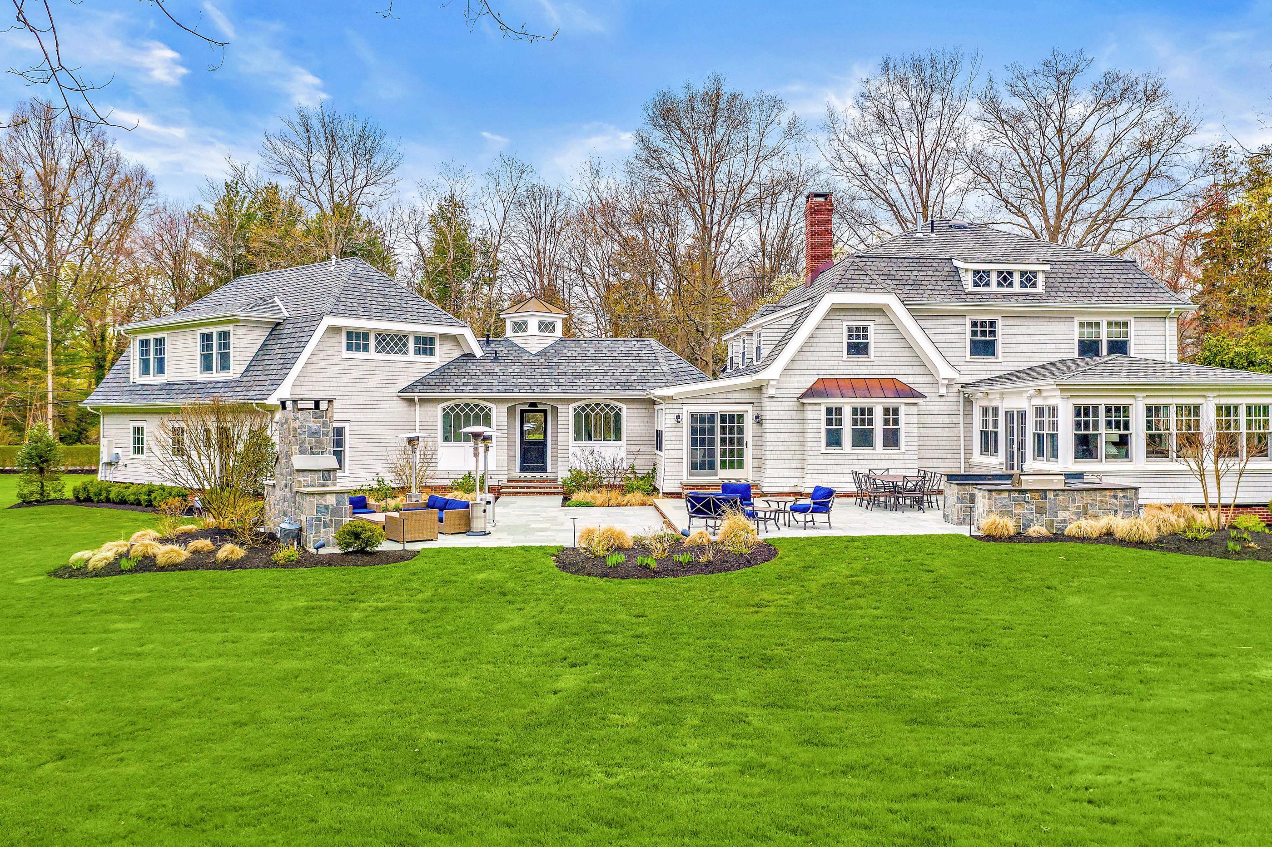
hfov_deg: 61.9
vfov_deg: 43.6
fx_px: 1060
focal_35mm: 30
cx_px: 672
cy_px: 407
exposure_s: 1/400
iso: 100
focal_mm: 10.26
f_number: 4.5
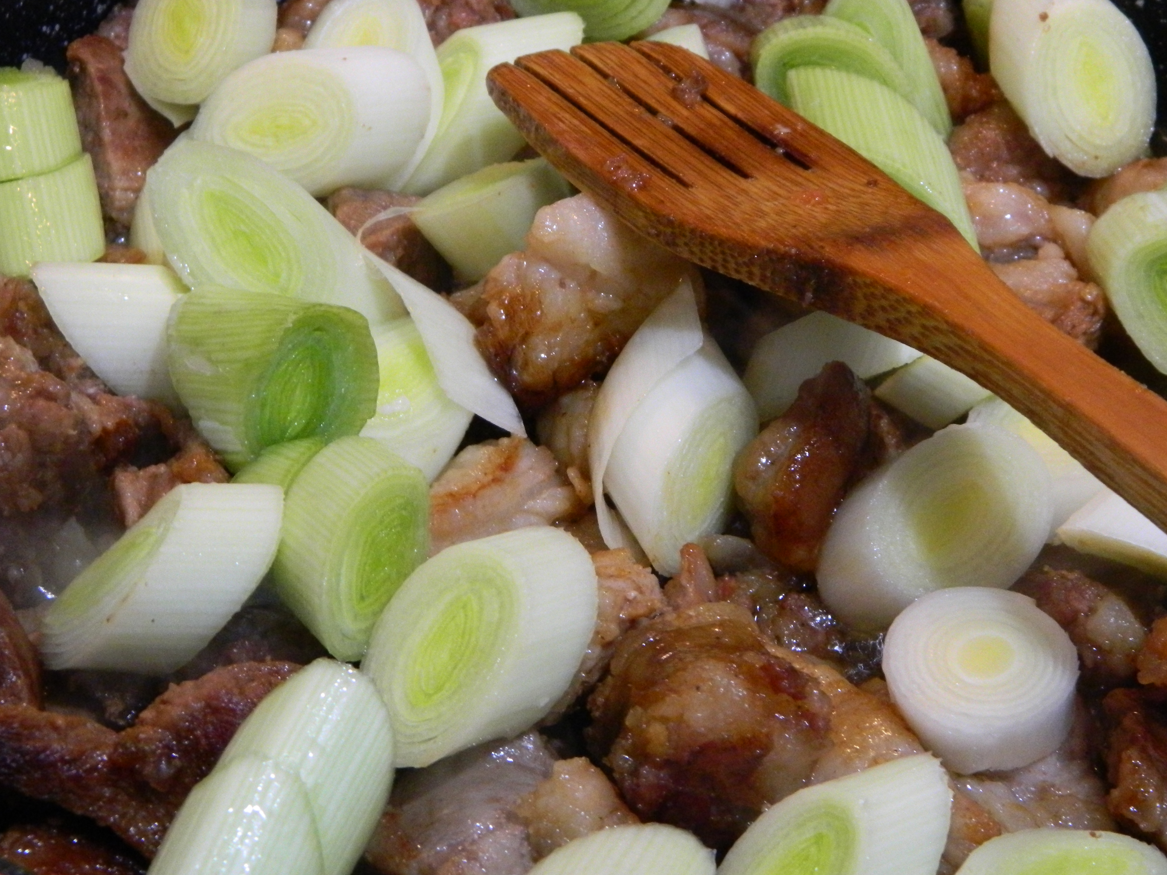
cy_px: 442
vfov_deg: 16.4
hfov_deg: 21.8
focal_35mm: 90
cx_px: 609
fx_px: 3034
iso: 400
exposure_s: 1/15
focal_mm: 12.6
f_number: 4
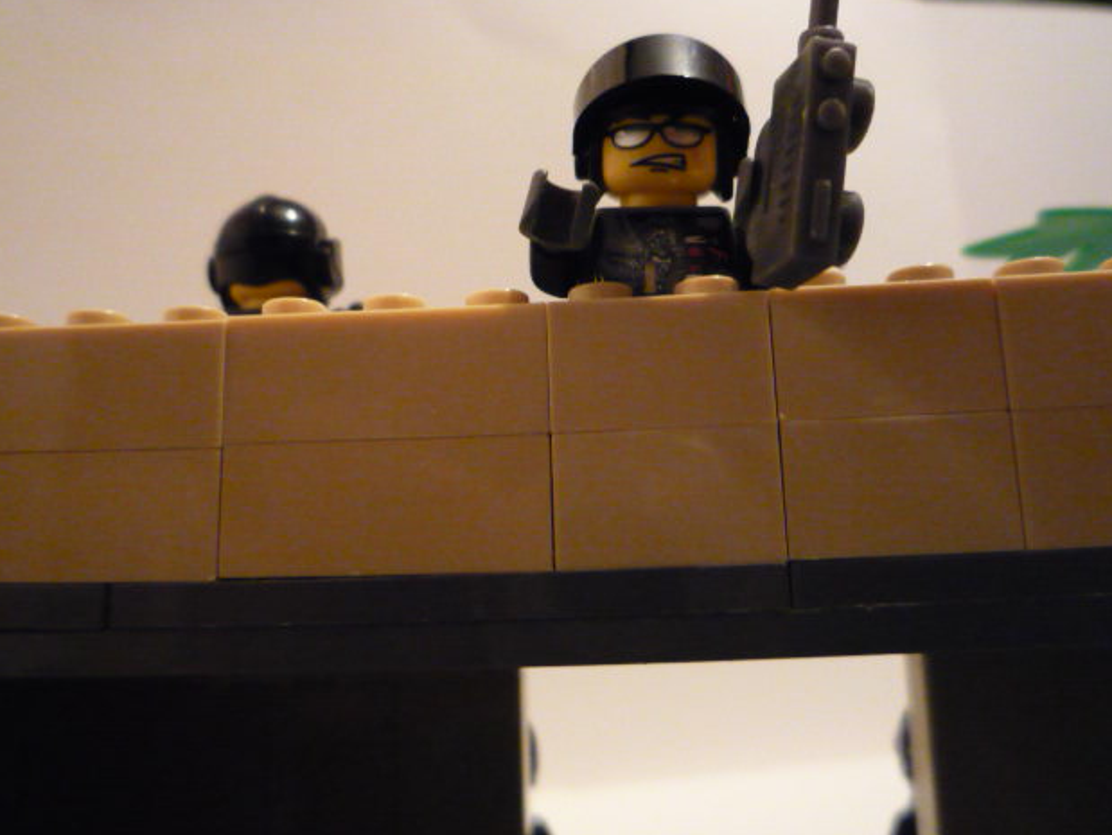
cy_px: 420
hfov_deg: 58.3
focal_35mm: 31
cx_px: 546
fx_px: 996
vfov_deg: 45.5
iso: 800
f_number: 3.3
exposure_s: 1/13
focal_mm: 5.2
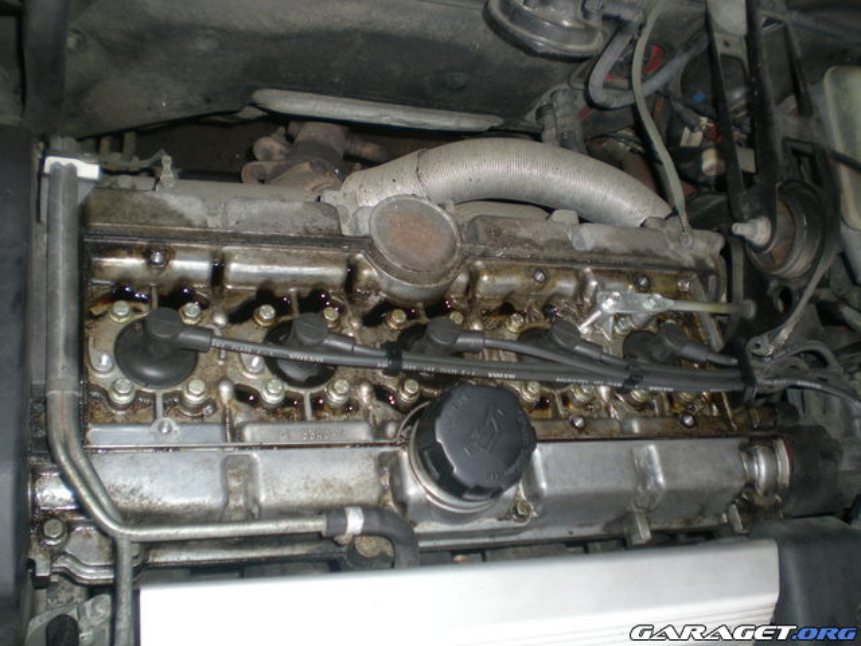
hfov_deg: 49.0
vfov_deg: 37.7
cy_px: 323
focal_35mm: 38
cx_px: 430
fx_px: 945
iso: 50
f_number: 3.1
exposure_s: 1/125
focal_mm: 6.3
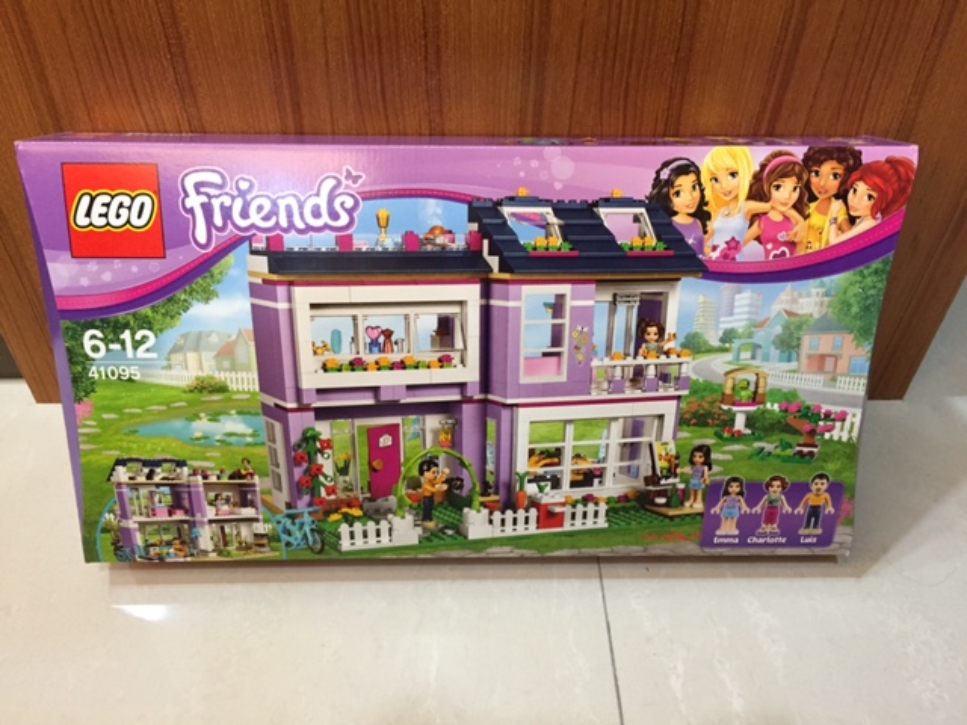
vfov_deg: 48.2
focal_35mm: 29
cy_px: 362
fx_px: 810
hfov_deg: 61.7
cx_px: 484
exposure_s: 1/30
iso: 160
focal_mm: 4.15
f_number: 2.2
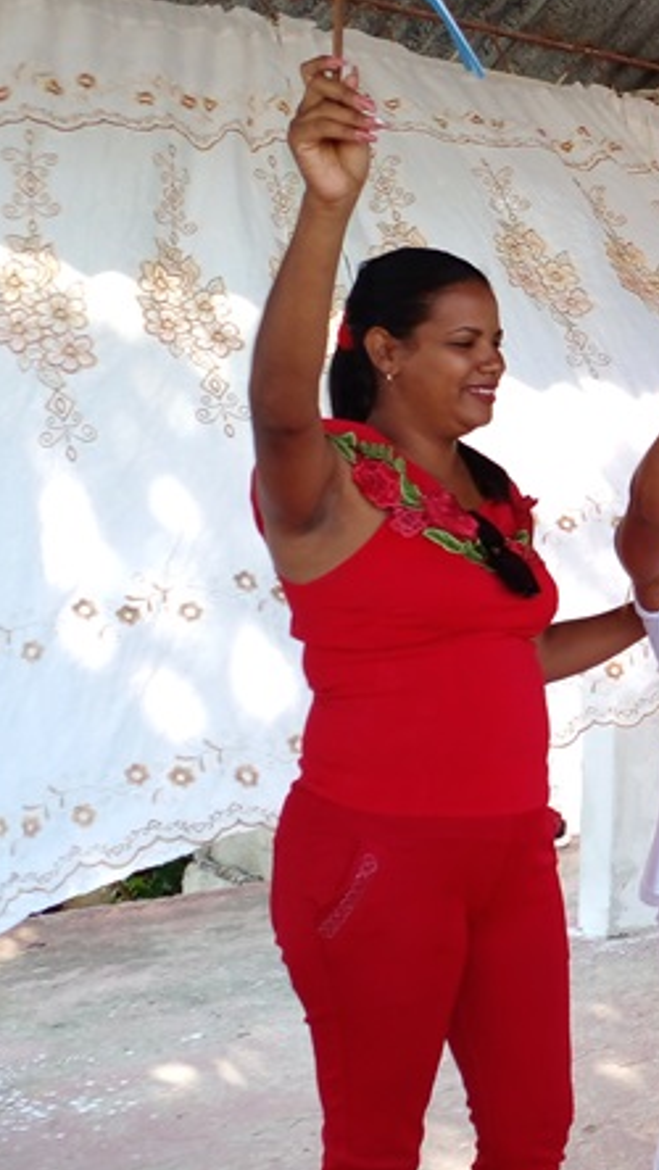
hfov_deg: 20.6
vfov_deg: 39.1
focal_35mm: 53
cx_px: 859
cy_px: 532
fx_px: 1645
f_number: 1.9
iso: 40
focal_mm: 3.6
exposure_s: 1/123
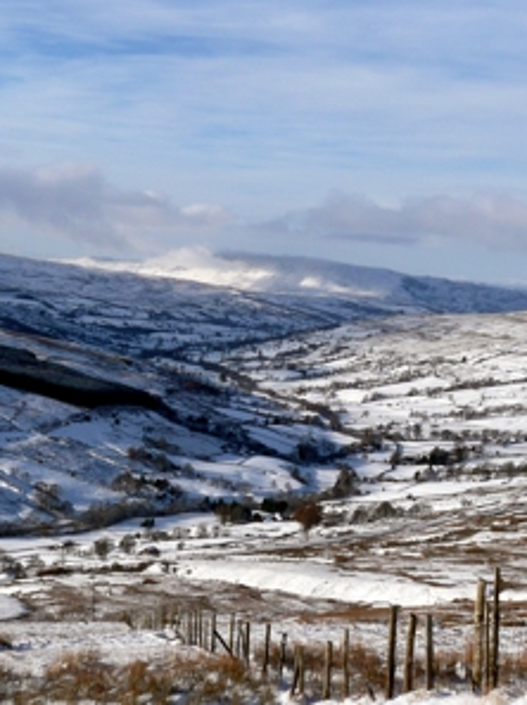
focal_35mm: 58
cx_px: 199
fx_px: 1180
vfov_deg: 33.1
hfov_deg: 25.1
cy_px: 432
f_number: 10
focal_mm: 7
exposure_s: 1/250
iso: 100
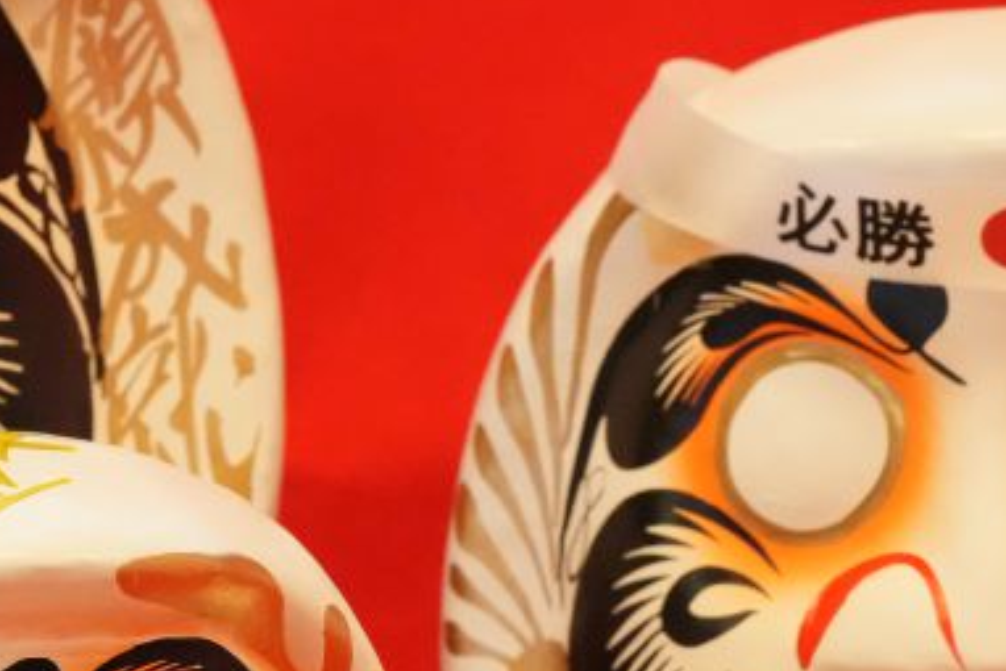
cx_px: 124
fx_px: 6150
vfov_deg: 6.2
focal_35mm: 220
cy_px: 568
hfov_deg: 9.3
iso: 12800
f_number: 10
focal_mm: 70
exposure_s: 1/100
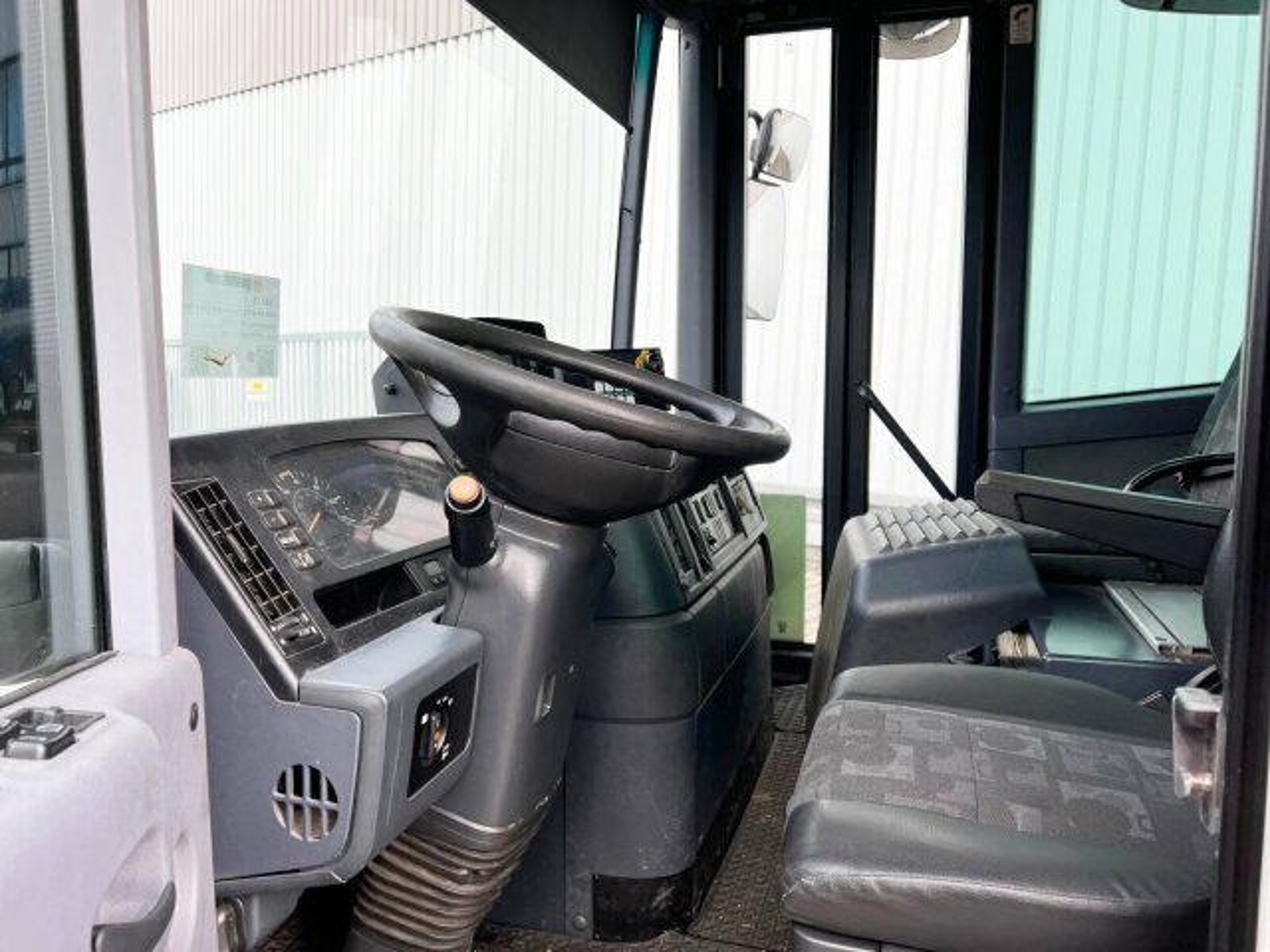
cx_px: 635
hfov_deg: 67.3
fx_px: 954
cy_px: 476
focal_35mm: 26
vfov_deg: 53.1
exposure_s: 1/394
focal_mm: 5.7
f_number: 1.5
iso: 50
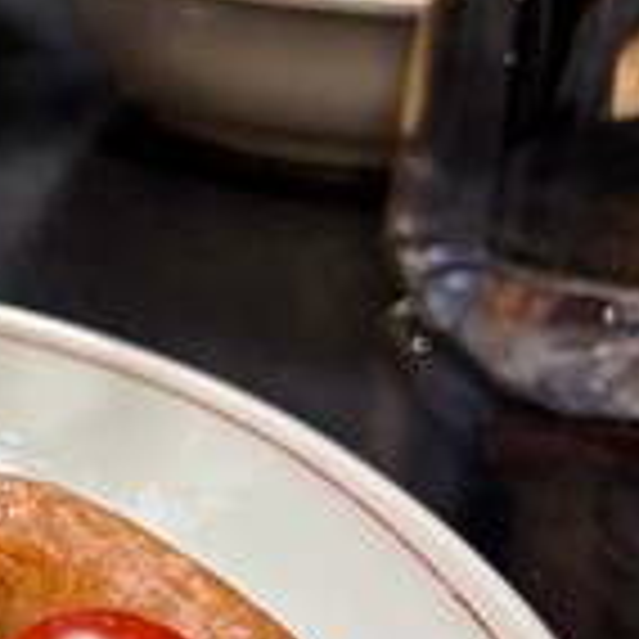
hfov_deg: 9.7
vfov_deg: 11.3
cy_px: 266
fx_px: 3237
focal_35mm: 155
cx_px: -972
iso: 125
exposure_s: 1/60
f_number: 1.6
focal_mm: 5.96
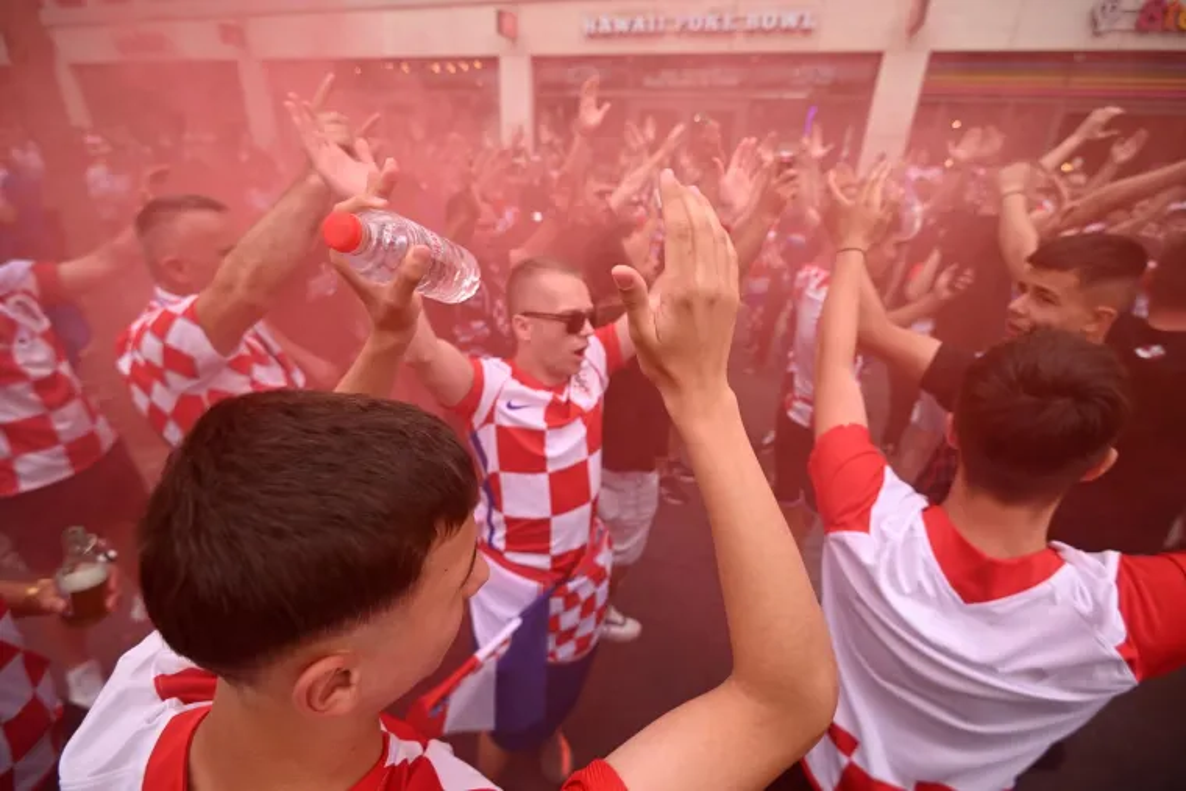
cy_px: 396
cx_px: 593
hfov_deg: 96.7
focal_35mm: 16
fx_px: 527
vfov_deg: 73.8
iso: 1000
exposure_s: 1/3200
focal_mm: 16
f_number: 4
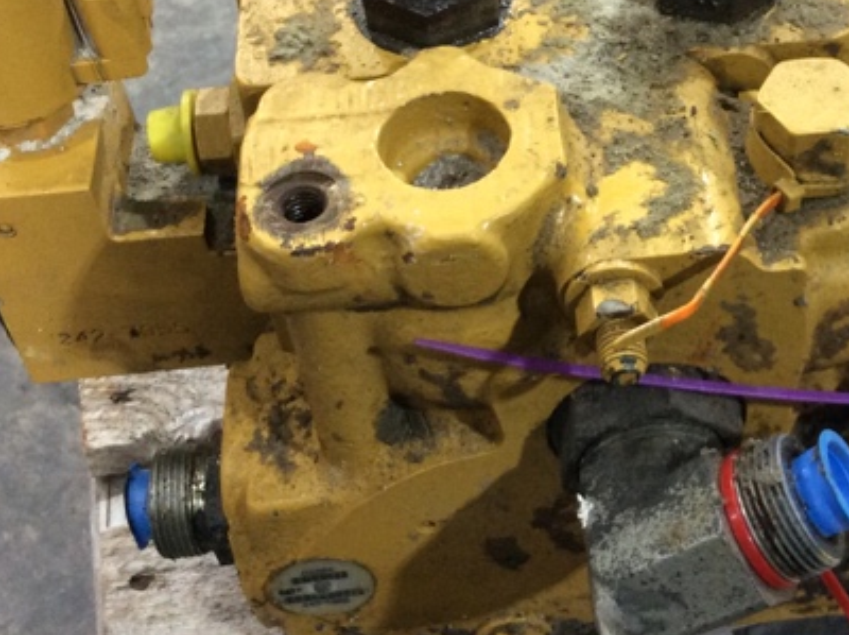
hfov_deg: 29.8
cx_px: 635
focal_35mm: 64
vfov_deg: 22.7
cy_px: 159
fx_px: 1568
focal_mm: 3.3
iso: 125
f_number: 2.4
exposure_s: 1/24
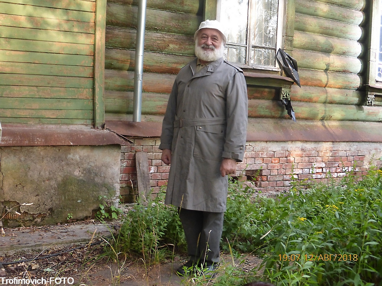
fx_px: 508
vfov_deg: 31.5
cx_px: 191
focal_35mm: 46
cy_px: 143
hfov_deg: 41.2
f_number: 4.1
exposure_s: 1/50
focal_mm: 7.9
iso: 400
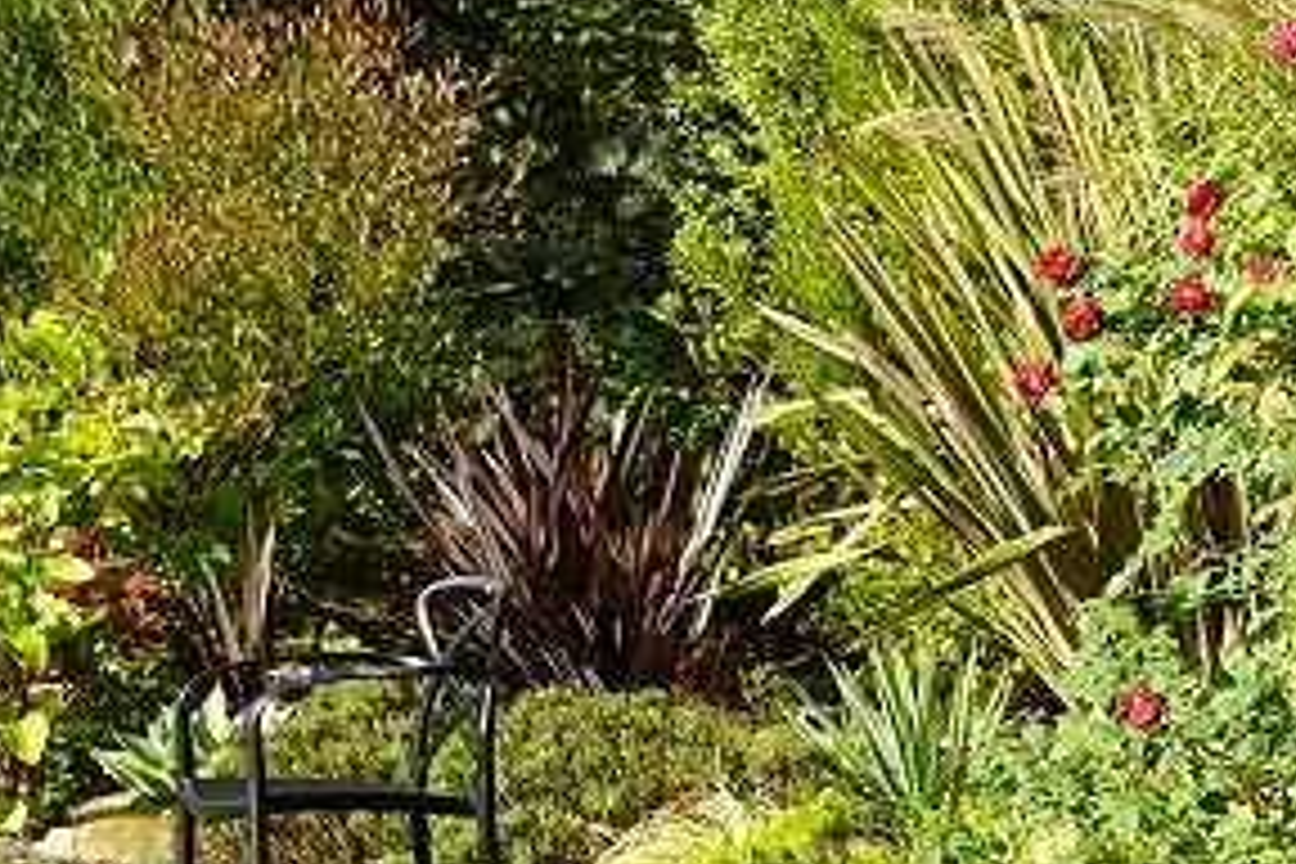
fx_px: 5508
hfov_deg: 12.4
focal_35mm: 153
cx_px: 2254
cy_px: 261
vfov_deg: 9.0
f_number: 5
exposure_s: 1/200
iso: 100
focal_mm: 43
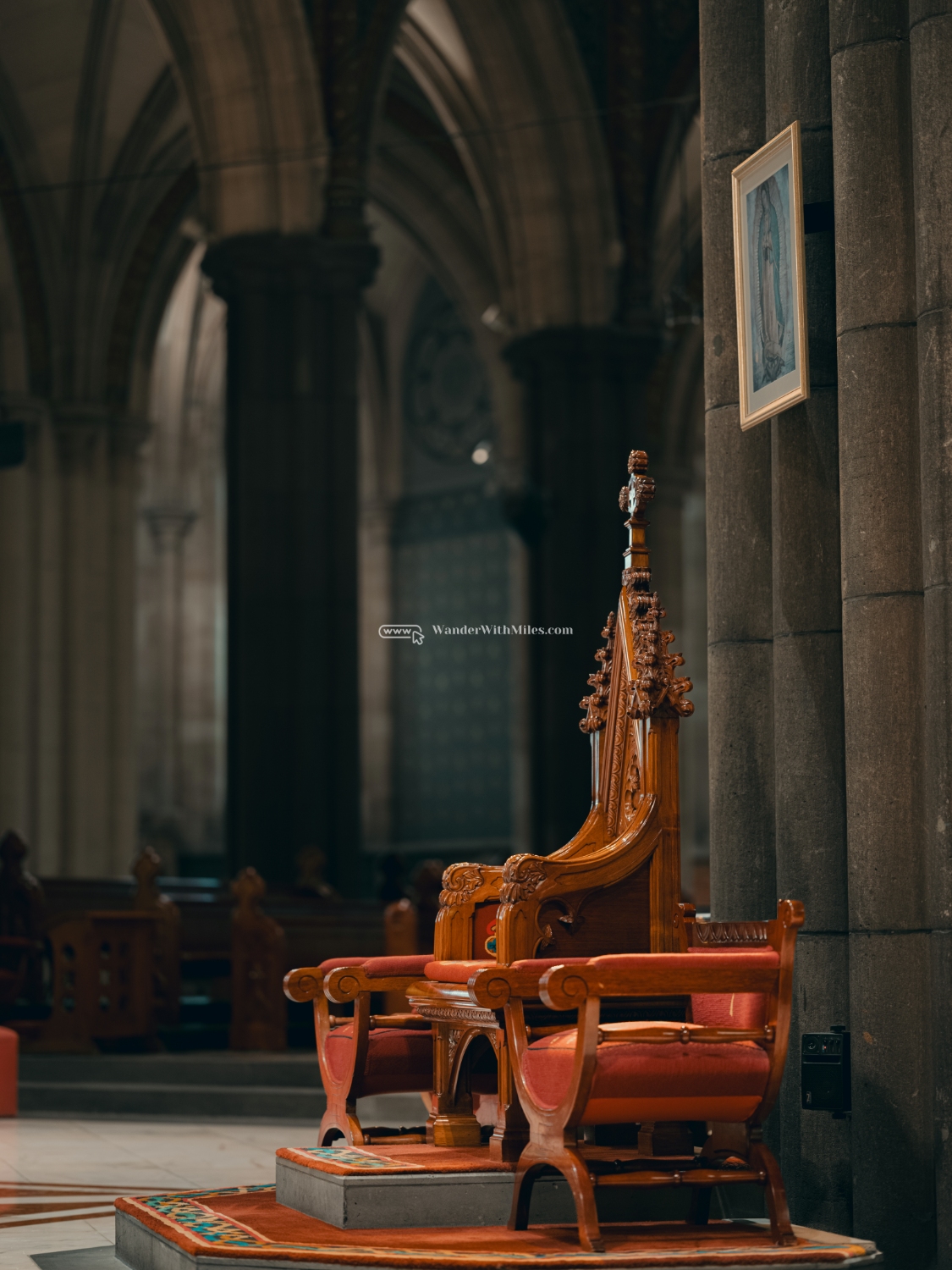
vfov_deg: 22.5
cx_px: 476
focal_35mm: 87
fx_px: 3190
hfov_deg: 17.0
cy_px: 635
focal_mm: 110
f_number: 2
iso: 800
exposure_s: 1/25
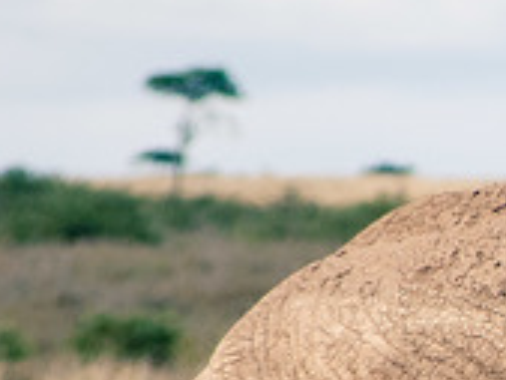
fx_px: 23931
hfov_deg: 1.2
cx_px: 1159
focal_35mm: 1636
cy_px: 622
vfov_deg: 0.9
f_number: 5.6
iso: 400
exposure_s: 1/1250
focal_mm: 200
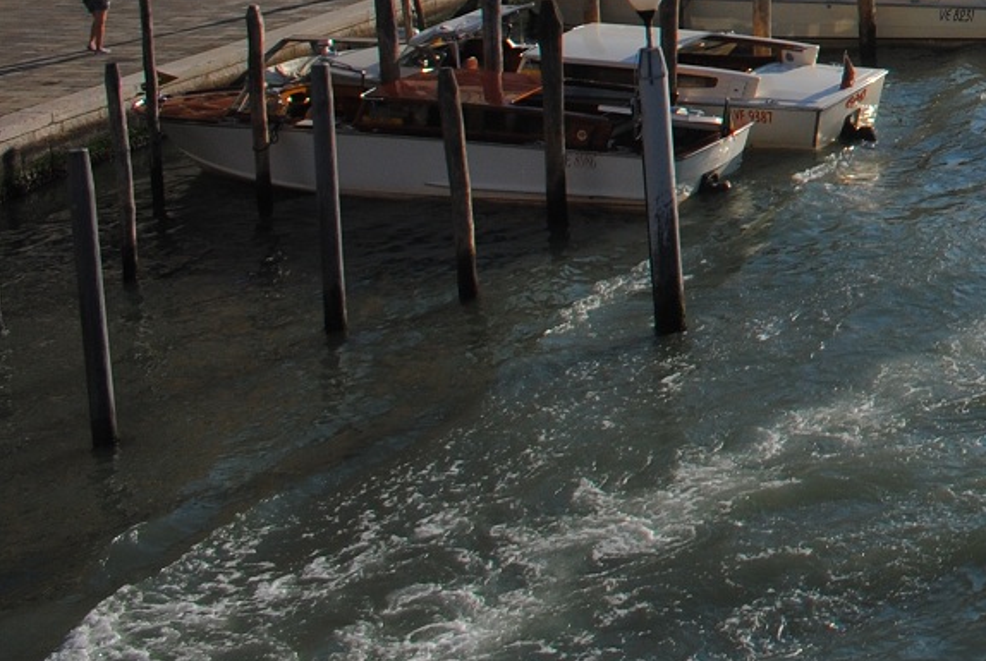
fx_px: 2497
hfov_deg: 18.7
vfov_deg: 14.0
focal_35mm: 91
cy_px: -390
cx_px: 1634
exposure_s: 1/400
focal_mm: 18
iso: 100
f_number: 10
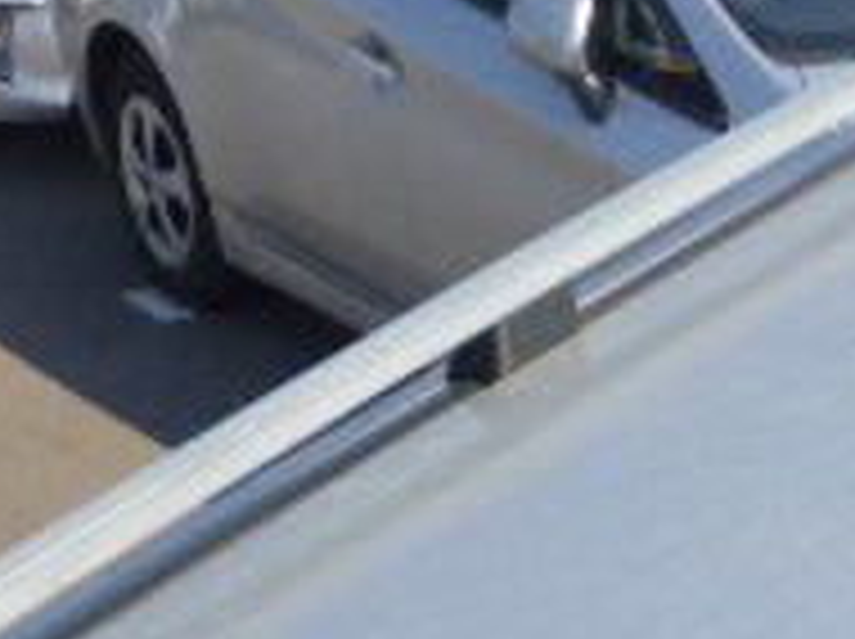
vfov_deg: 12.0
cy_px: 954
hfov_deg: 16.1
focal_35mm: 118
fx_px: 2911
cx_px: 981
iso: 125
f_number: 4.2
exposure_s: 1/800
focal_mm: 5
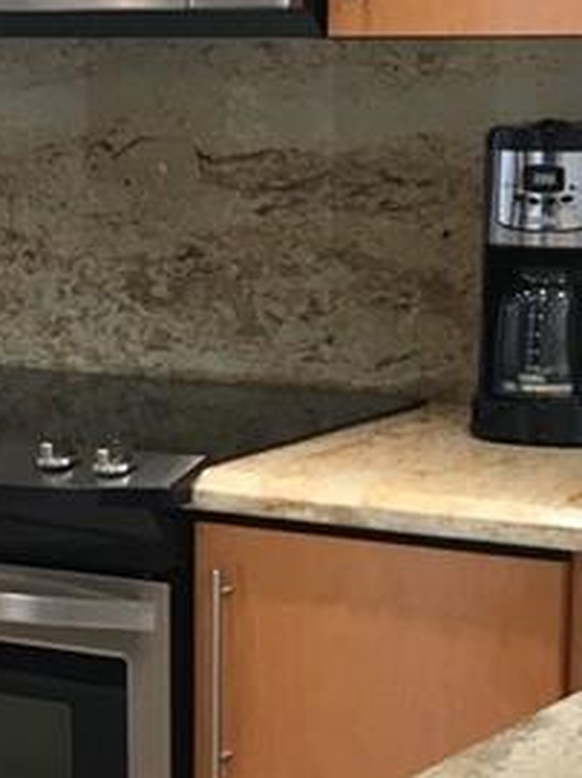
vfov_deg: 15.2
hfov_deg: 11.4
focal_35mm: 129
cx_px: -12
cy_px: 640
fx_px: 2896
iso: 64
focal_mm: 4.15
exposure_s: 1/30
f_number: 2.2
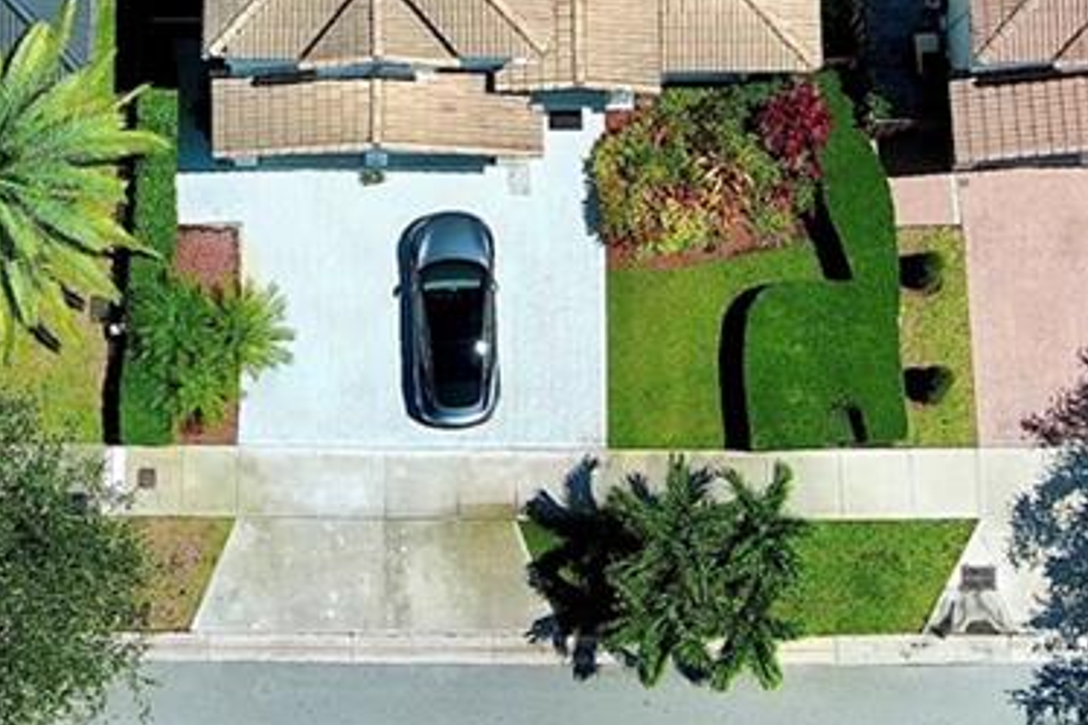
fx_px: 3746
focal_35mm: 124
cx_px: 457
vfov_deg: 10.9
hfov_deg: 16.5
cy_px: -87
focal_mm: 10.57
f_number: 2.8
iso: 101
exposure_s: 1/1992
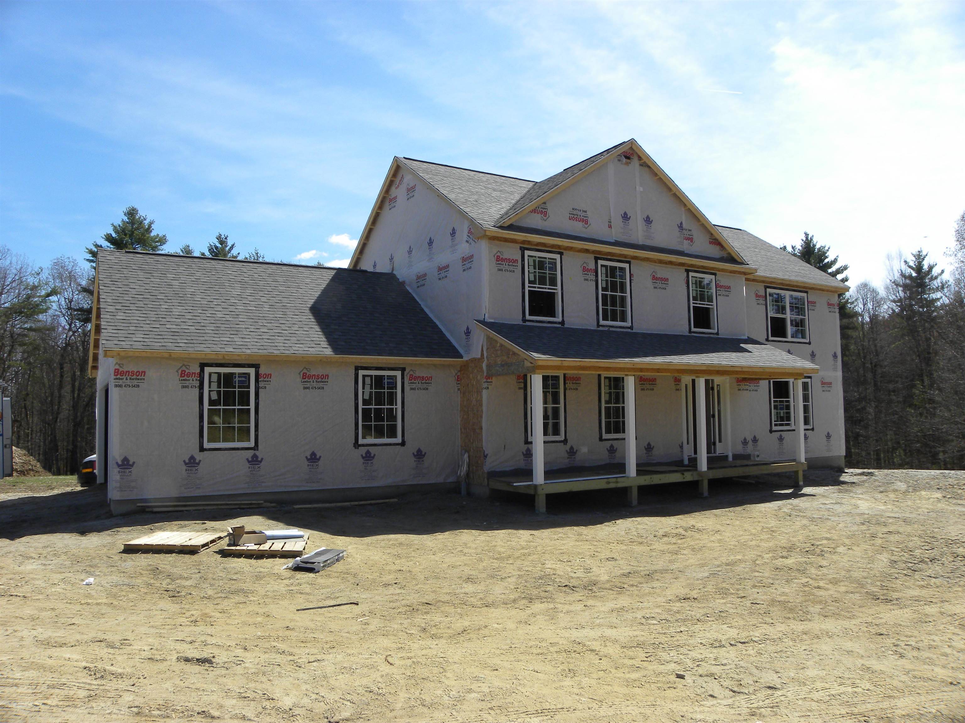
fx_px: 725
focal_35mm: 26
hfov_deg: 67.3
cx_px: 482
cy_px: 362
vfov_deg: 53.1
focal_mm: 4.6
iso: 64
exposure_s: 1/317
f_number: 5.6
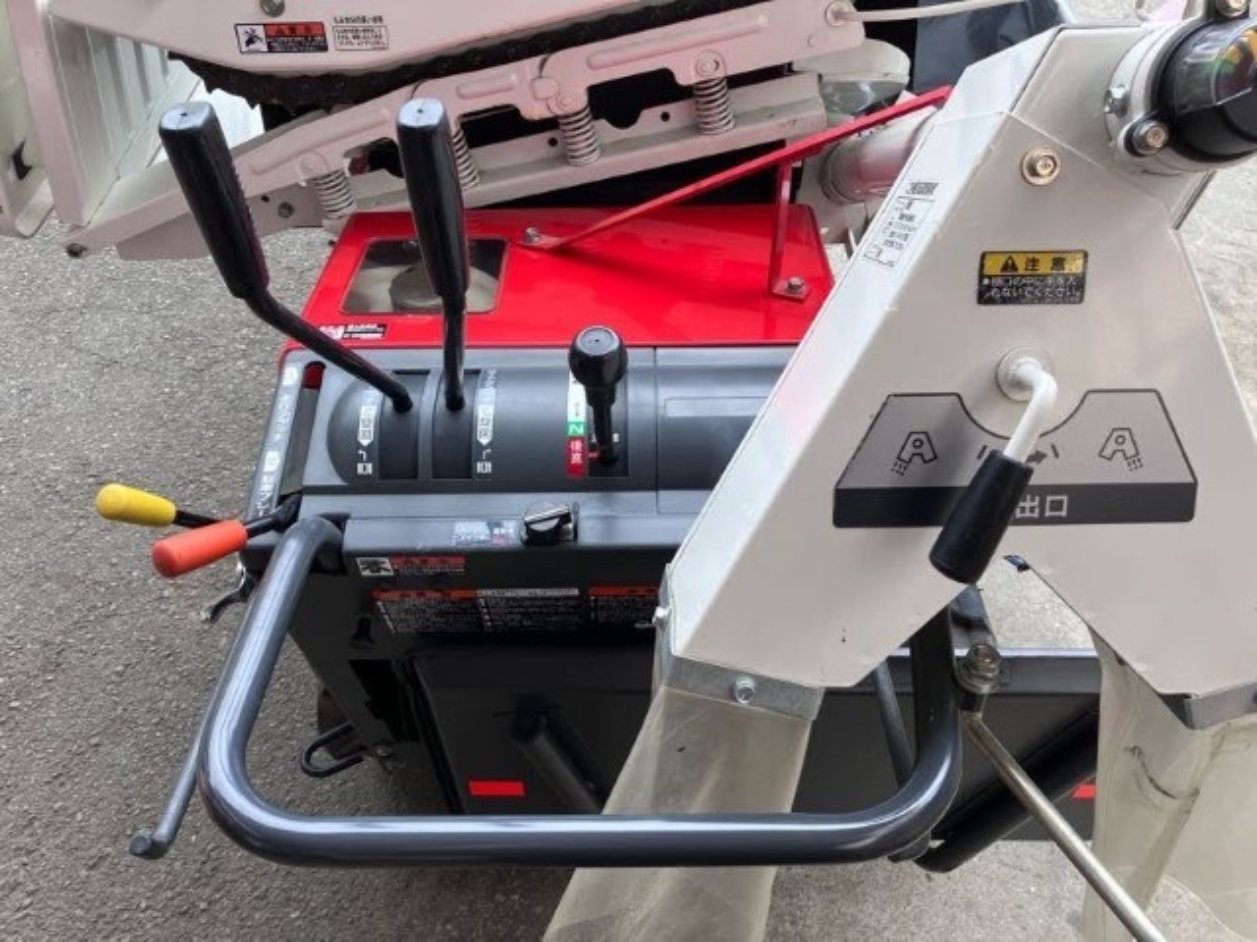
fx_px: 1017
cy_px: 471
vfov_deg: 49.7
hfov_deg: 63.4
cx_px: 628
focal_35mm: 28
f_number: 1.8
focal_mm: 3.99
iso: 20
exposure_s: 1/131
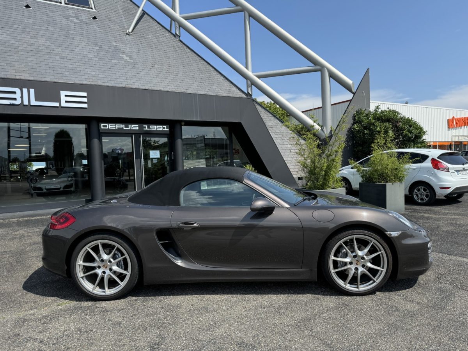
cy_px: 176
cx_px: 234
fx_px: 324
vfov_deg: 56.8
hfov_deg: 71.6
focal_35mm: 24
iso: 80
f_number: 1.78
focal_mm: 6.76
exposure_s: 1/3247
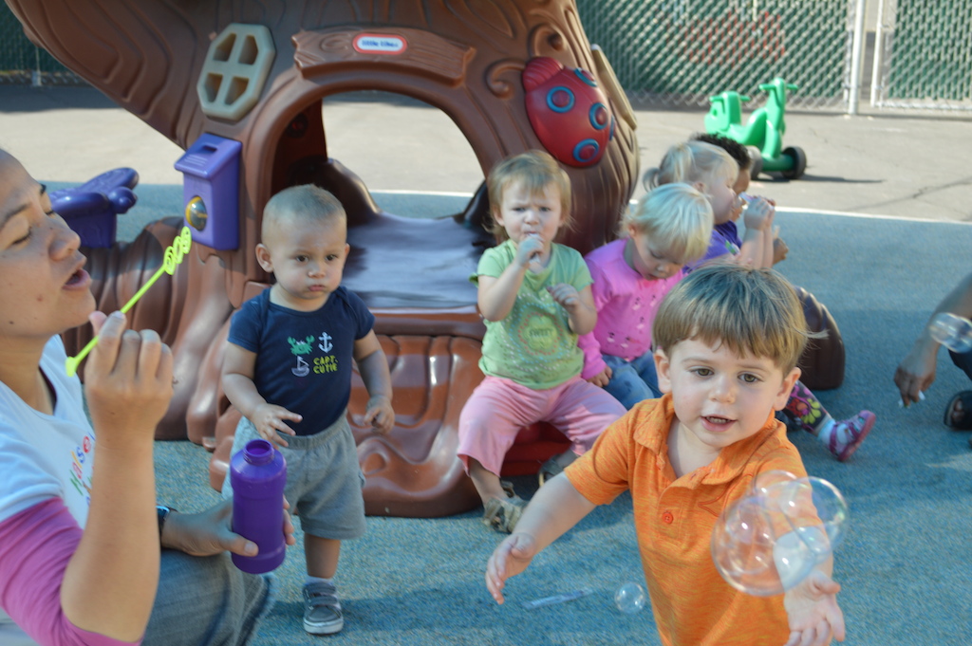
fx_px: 1457
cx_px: 486
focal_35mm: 54
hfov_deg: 36.9
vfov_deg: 25.0
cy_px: 323
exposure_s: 1/125
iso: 160
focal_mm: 36
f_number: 5.6
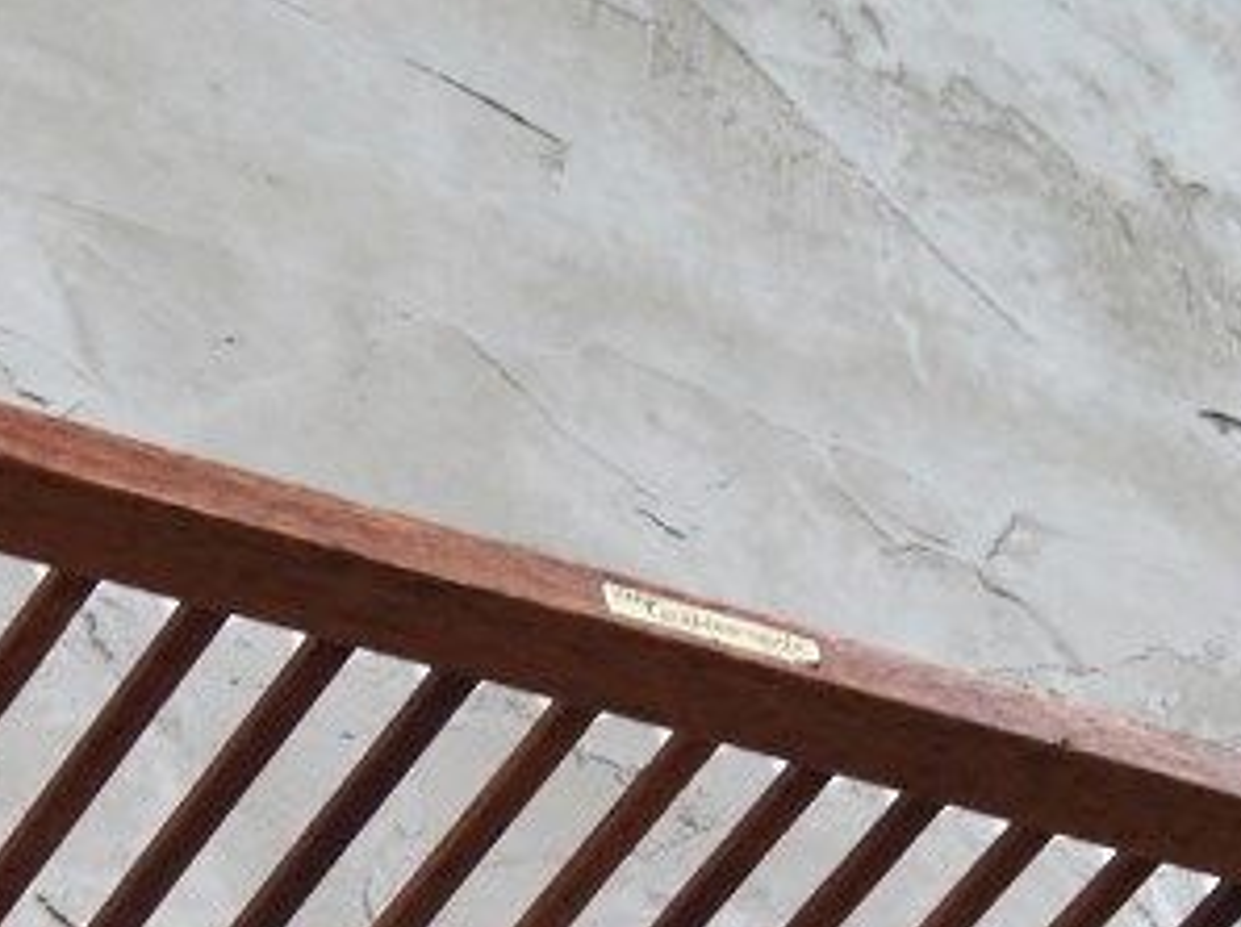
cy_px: 1198
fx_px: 5658
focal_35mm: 158
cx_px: 510
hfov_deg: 12.5
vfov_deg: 9.2
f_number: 7.1
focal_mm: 26
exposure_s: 1/13
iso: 400
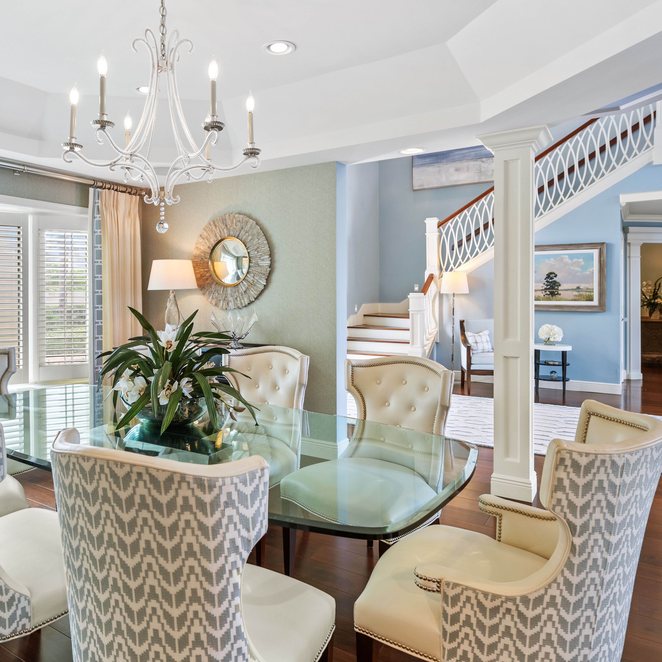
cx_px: 237
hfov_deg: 61.8
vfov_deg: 62.8
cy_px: 298
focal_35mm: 25
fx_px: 541
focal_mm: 14
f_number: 5.6
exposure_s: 1/3
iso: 125
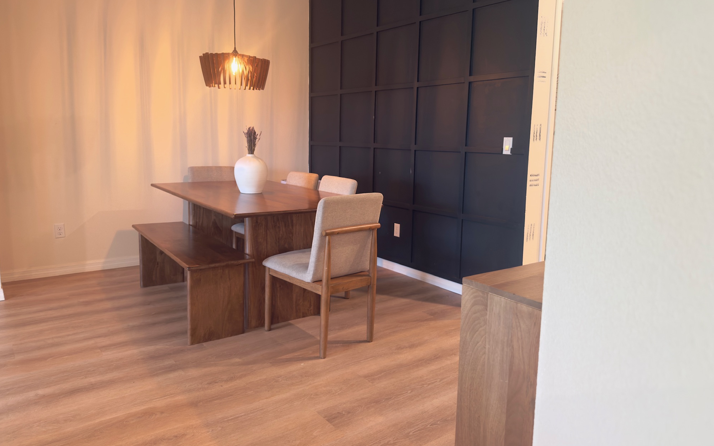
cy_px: 203
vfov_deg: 47.5
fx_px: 506
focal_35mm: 26
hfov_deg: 70.4
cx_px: 352
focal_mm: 6.76
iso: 200
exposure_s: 1/40
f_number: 1.78
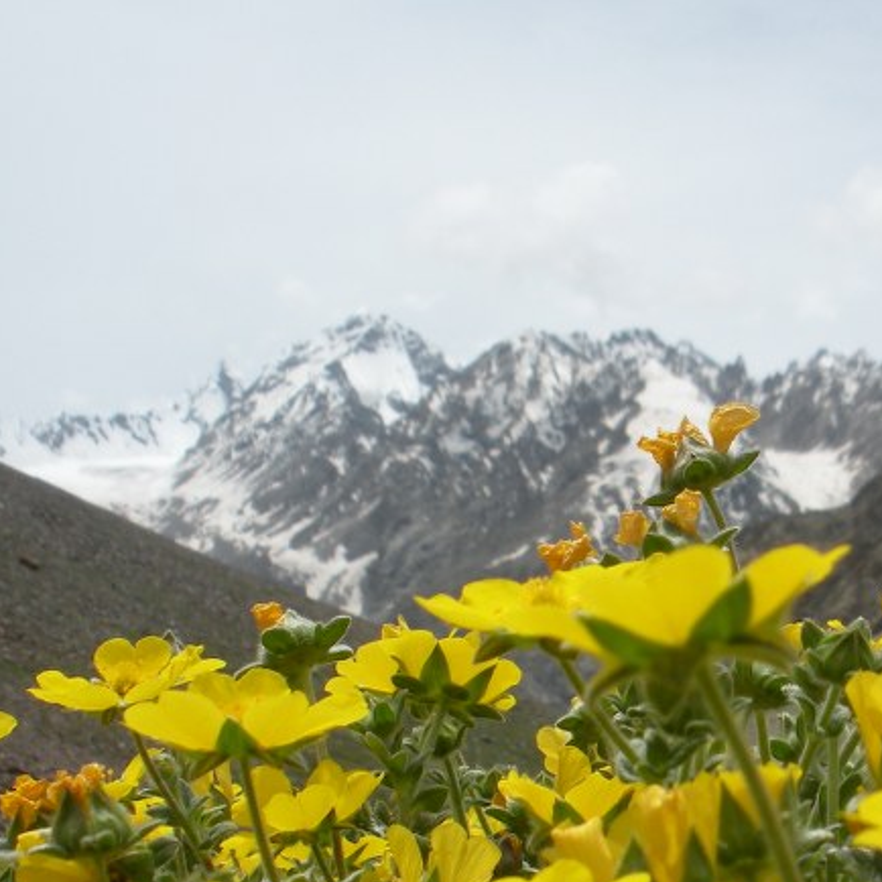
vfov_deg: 23.4
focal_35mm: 73
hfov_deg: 23.5
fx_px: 2104
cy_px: 681
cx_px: 630
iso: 64
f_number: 5.6
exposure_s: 1/602
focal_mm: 6.3
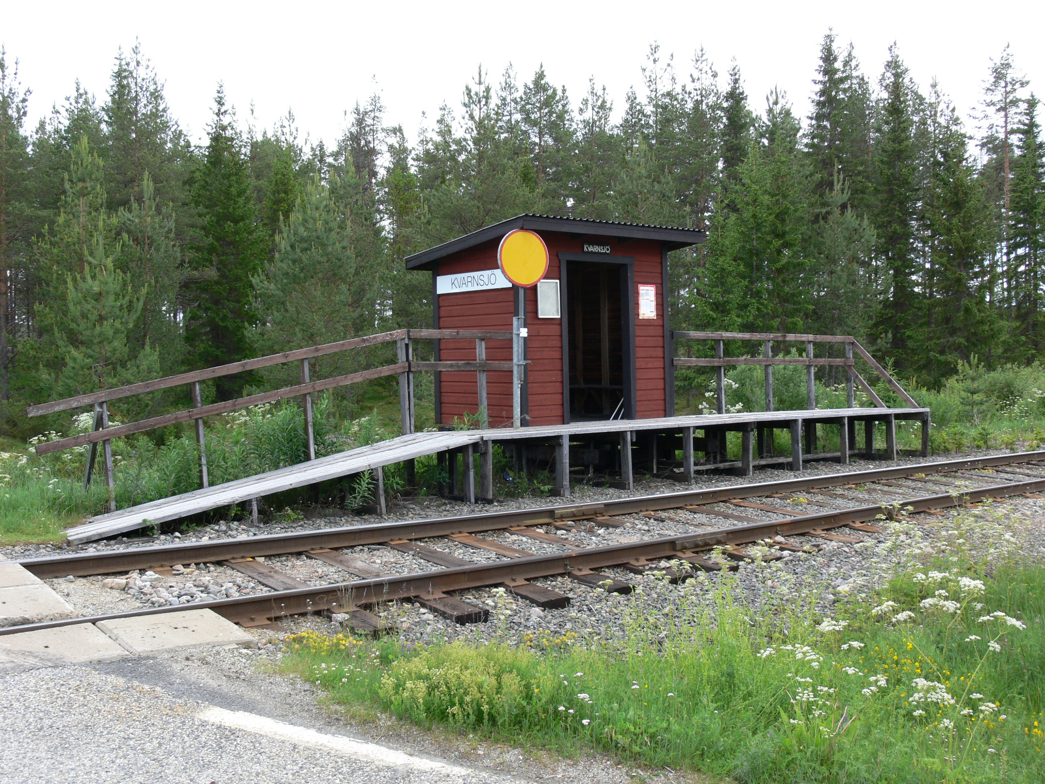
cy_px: 392
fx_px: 1057
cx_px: 522
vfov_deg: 40.7
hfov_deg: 52.6
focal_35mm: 35
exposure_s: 1/125
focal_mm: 7.4
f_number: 4
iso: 80
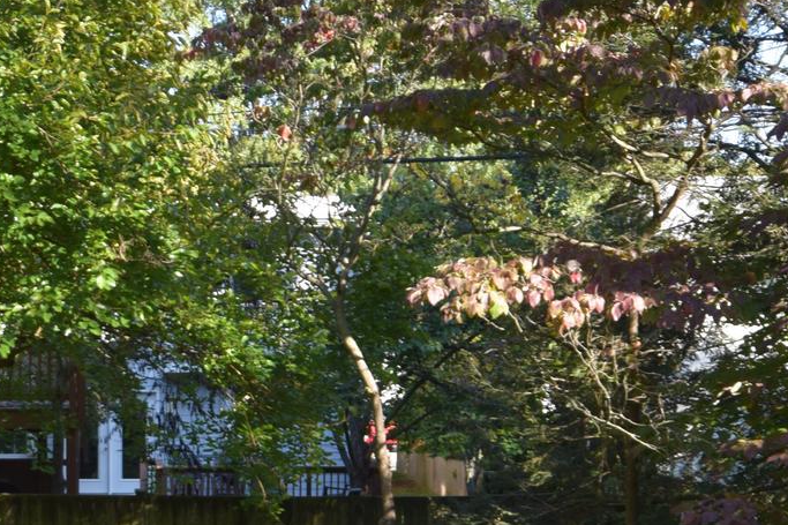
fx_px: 1969
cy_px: 543
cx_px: 23
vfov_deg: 14.9
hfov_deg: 21.9
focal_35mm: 90
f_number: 5.6
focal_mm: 20
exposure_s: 1/200
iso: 360
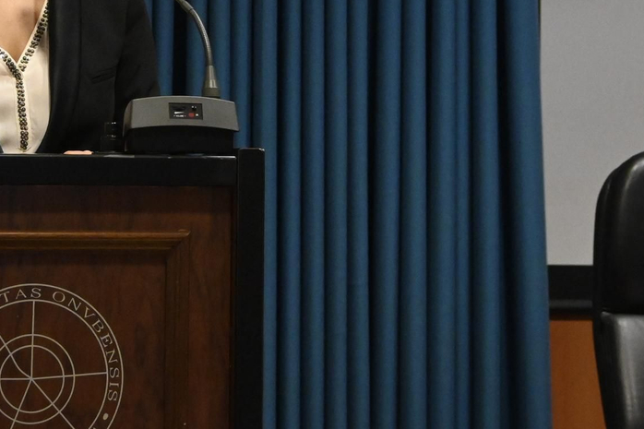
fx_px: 2274
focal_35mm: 127
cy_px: -30
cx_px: 137
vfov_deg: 10.7
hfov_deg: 16.0
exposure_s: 1/125
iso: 5000
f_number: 5.3
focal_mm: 37
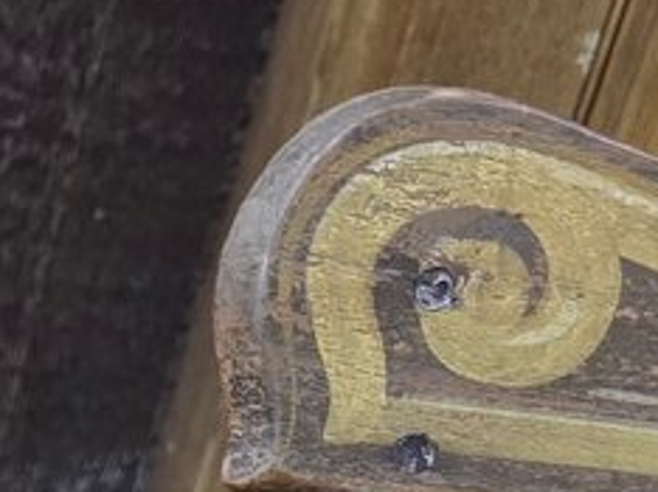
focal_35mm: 149
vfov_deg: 8.7
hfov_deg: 10.7
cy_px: 1309
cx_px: -1076
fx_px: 2829
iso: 400
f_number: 1.7
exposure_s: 1/63
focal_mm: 6.3
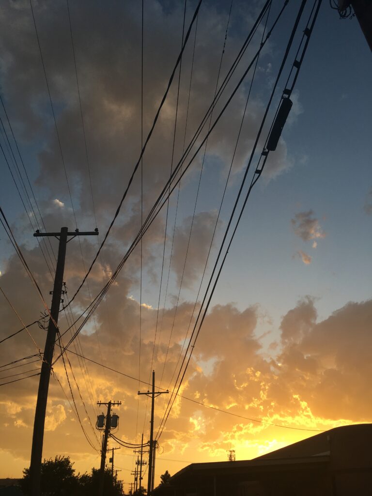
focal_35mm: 29
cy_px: 248
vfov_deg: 61.7
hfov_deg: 48.2
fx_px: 416
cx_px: 186
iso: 25
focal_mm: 4.15
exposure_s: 1/413
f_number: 2.2
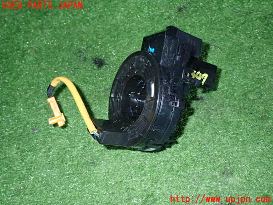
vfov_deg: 44.2
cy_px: 102
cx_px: 136
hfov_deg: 56.8
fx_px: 252
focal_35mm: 32
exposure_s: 1/30
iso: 250
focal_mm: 5.79
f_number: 7.1
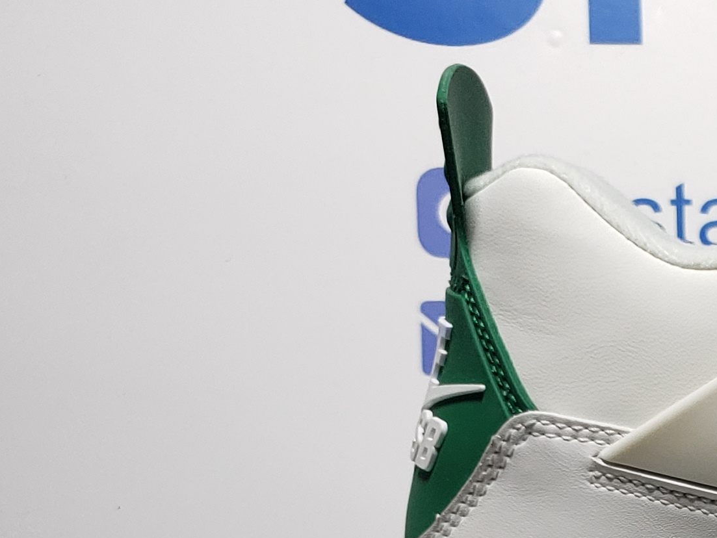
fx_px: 1968
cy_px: 962
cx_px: 1099
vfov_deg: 13.9
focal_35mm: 95
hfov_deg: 18.2
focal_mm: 4.3
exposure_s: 1/497
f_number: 1.5
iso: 50
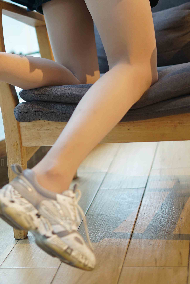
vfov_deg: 24.8
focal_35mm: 81
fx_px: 640
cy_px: 81
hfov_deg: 16.8
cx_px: 41
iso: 320
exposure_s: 1/100
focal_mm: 50
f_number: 1.8
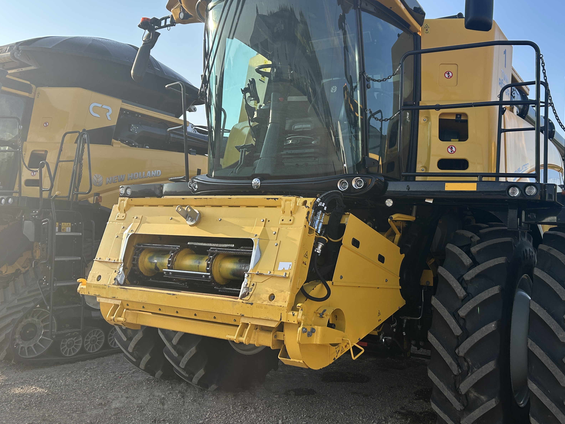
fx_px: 539
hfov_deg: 54.8
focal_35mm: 33
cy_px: 174
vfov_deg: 42.8
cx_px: 351
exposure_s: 1/1621
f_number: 1.5
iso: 50
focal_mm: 5.7
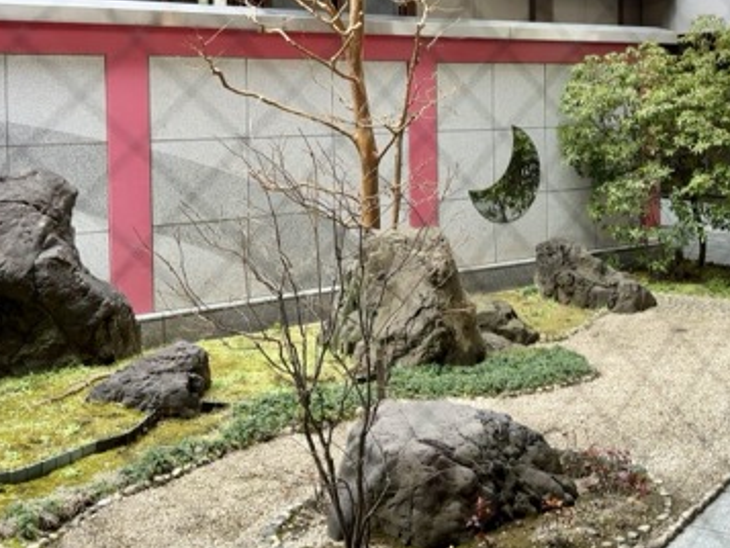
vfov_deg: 28.1
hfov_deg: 37.3
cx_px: 440
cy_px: 126
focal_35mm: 51
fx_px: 1076
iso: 50
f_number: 1.6
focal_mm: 5.96
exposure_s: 1/121
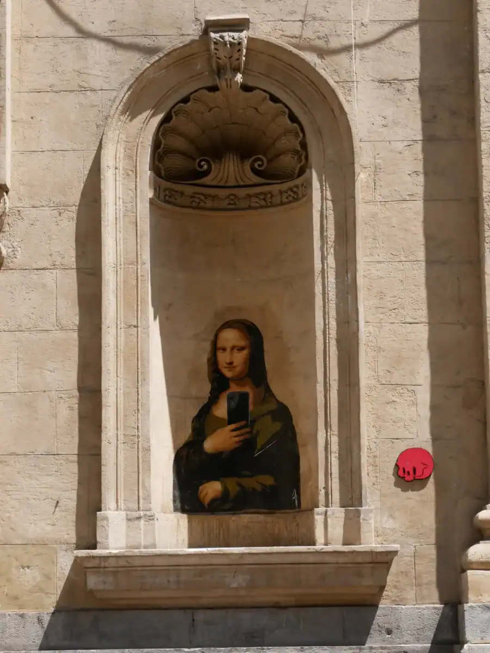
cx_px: 245
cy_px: 326
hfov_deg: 16.1
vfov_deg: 21.3
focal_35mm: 92
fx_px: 1735
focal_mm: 46
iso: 400
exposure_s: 1/500
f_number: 8
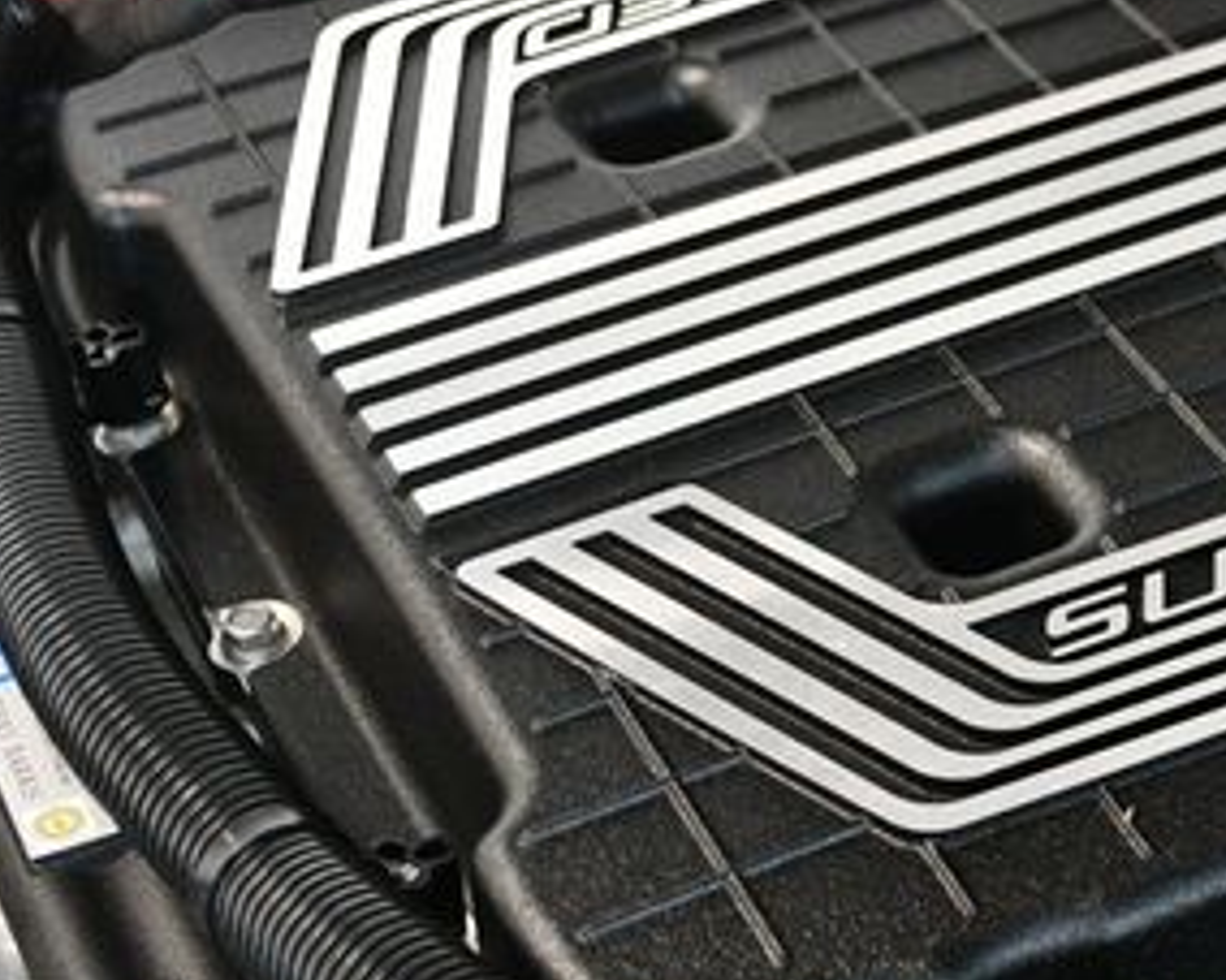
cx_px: 1243
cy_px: 574
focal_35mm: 95
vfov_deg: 16.2
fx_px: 3446
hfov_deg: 19.6
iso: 3200
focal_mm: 30
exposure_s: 1/60
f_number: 4
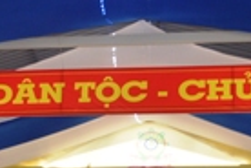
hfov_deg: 15.9
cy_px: 352
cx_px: -22
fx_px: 871
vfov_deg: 10.0
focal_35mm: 125
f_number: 4
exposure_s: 1/125
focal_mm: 18
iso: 220
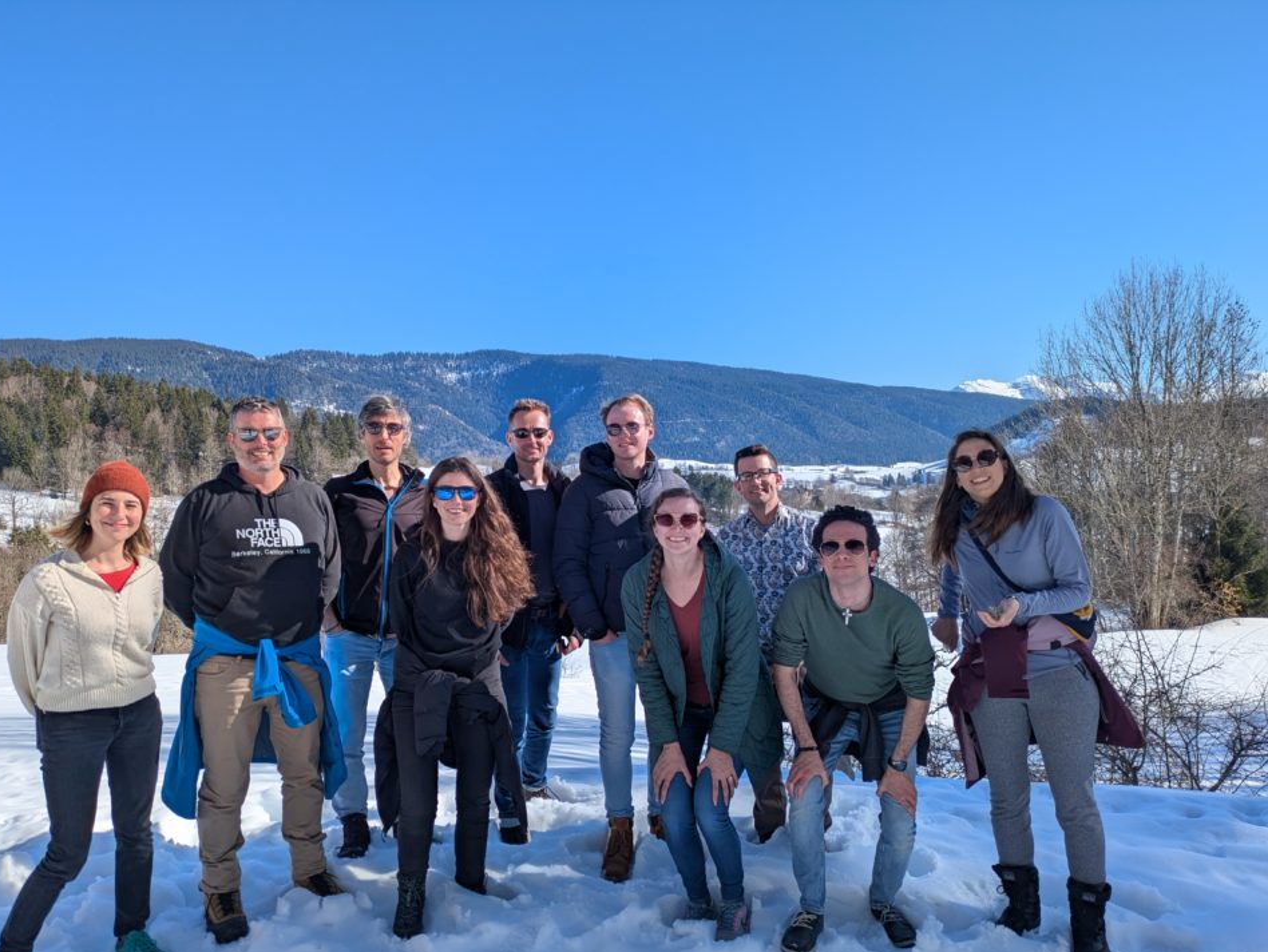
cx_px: 606
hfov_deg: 65.3
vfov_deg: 51.3
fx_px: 990
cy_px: 511
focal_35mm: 27
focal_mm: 5.43
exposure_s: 1/1919
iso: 41
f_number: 1.89
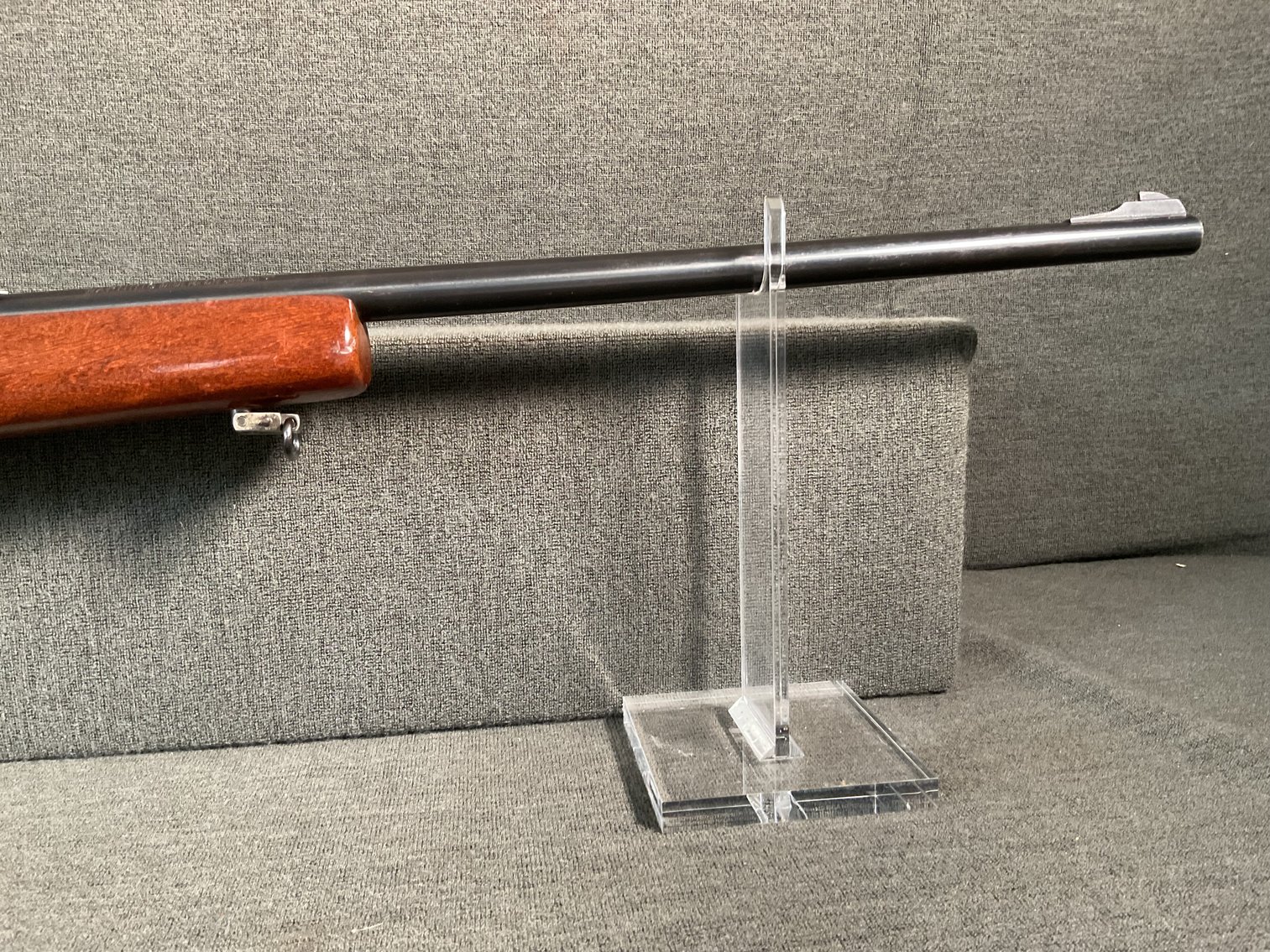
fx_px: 1064
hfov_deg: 61.7
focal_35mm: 29
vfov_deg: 48.2
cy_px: 476
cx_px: 635
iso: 200
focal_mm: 3
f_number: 1.8
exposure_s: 1/40
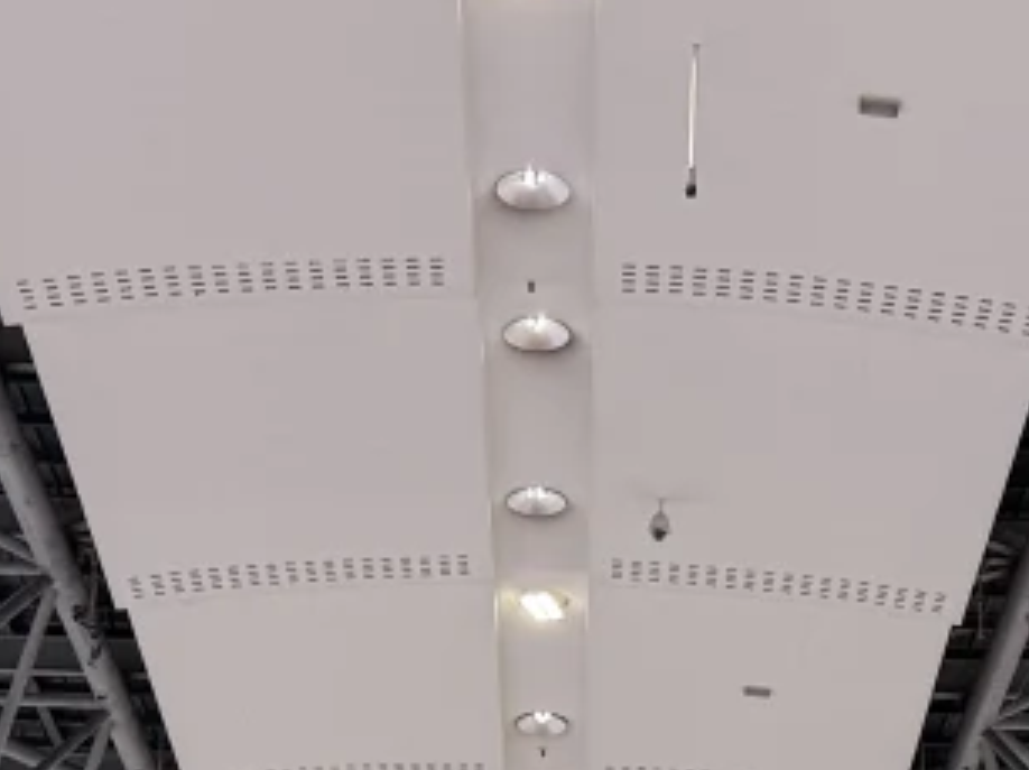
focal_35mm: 113
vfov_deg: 12.0
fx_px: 3356
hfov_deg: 17.4
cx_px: 615
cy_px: 1409
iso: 100
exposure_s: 1/272
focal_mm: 6.76
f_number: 1.78
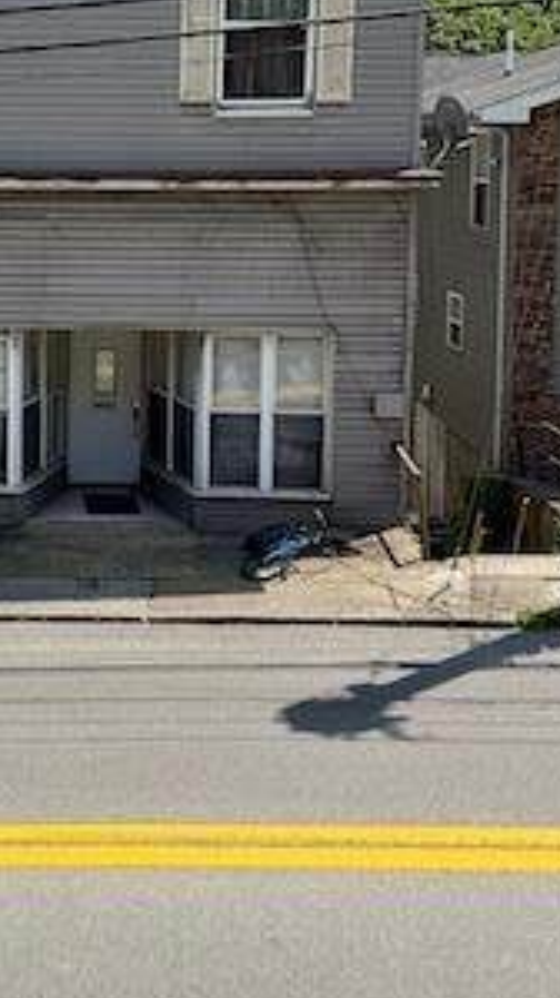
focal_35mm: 56
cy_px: 274
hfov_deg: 20.9
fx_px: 1480
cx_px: 47
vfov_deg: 36.5
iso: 80
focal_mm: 6.76
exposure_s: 1/5714
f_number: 1.78
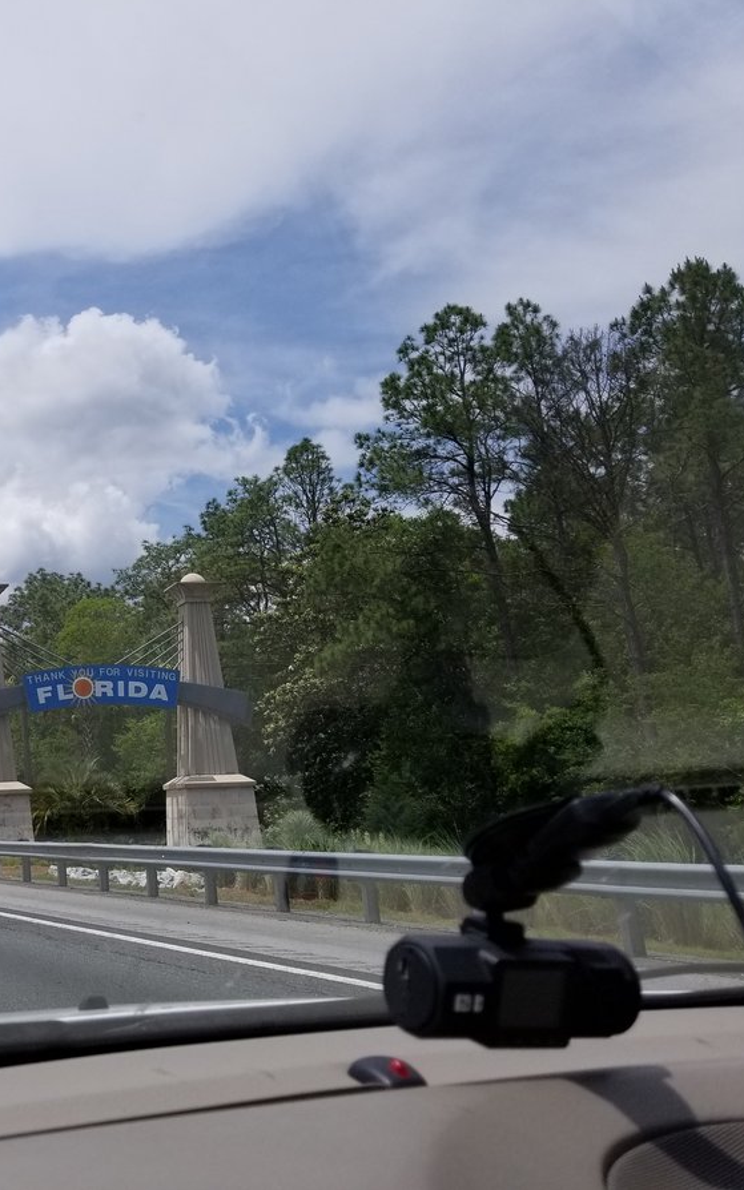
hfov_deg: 31.9
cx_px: 7
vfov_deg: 52.7
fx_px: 1200
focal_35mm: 37
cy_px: 592
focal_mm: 4.3
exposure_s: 1/4688
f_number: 1.7
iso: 50
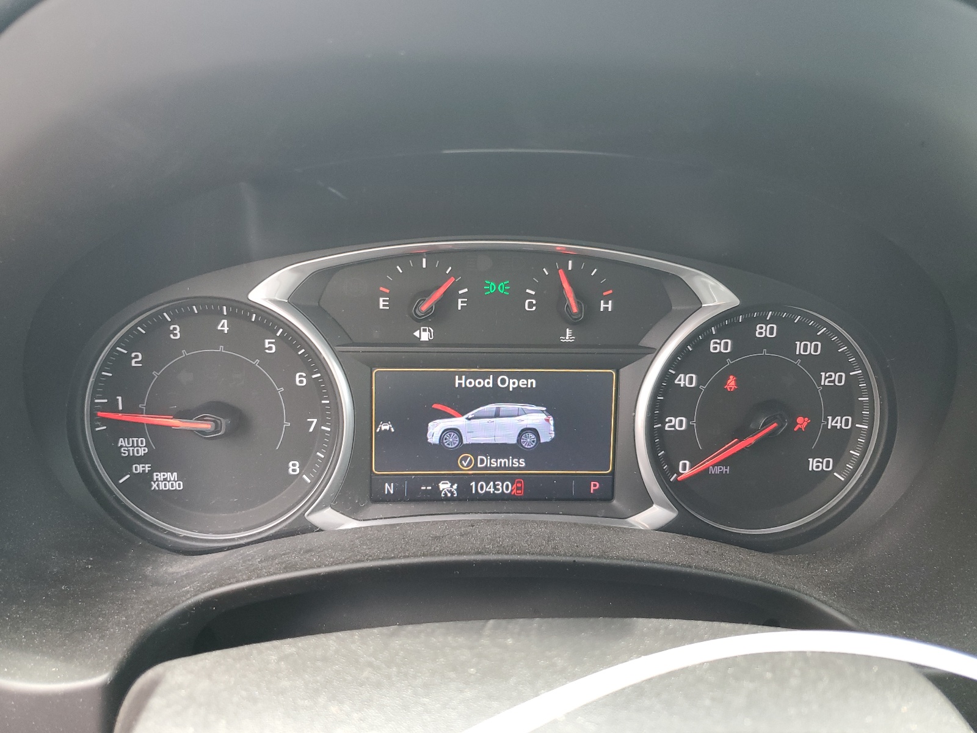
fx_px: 734
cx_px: 488
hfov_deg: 67.3
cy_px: 366
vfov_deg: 53.1
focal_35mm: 26
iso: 79
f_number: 1.5
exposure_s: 1/120
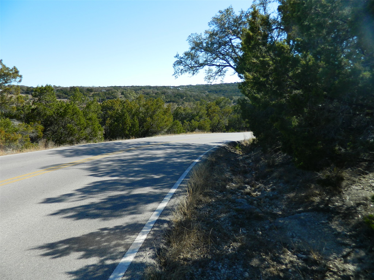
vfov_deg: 54.9
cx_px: 187
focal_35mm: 25
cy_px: 140
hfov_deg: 69.4
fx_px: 270
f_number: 3.1
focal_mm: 4.5
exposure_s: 1/640
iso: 80
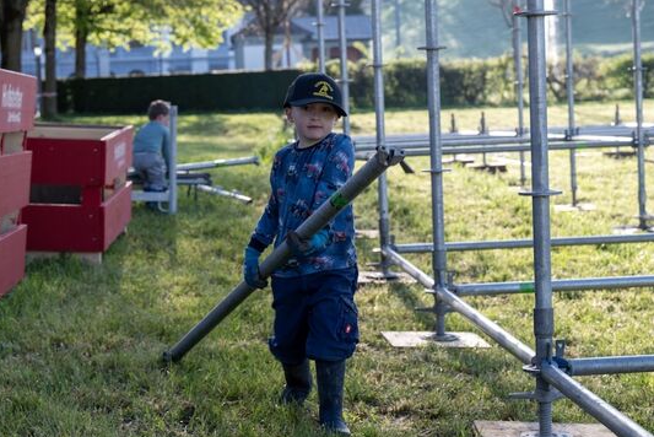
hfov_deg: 24.5
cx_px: 324
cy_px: 220
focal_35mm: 83
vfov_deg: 16.5
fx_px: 1509
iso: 250
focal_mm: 82
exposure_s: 1/100
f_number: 8
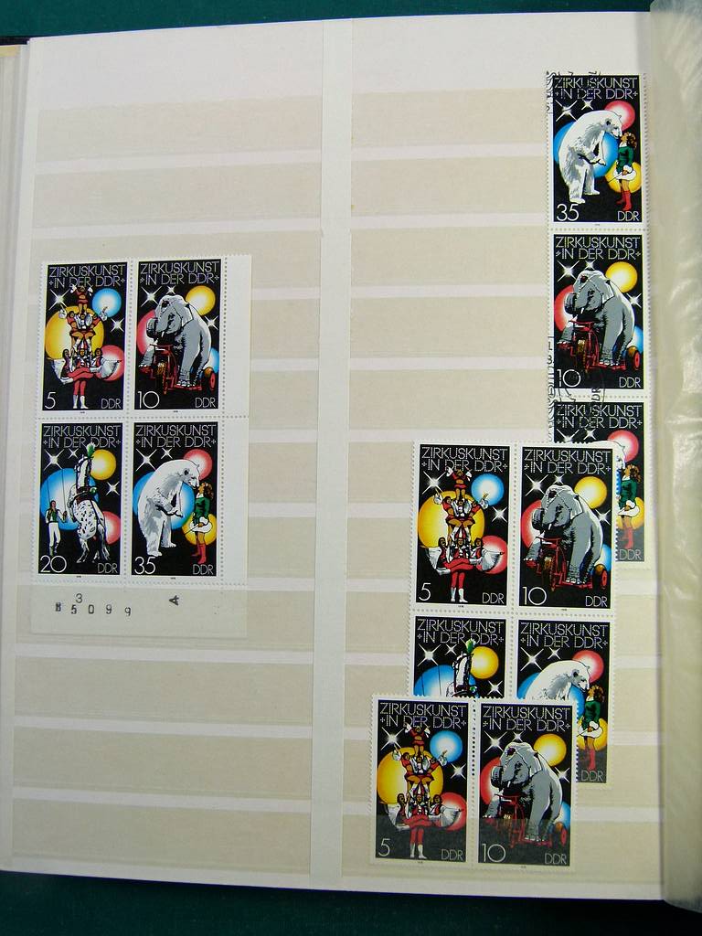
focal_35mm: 33
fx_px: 892
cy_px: 468
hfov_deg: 42.9
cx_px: 351
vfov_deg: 55.4
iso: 100
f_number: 4
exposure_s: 1/160
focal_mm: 5.9
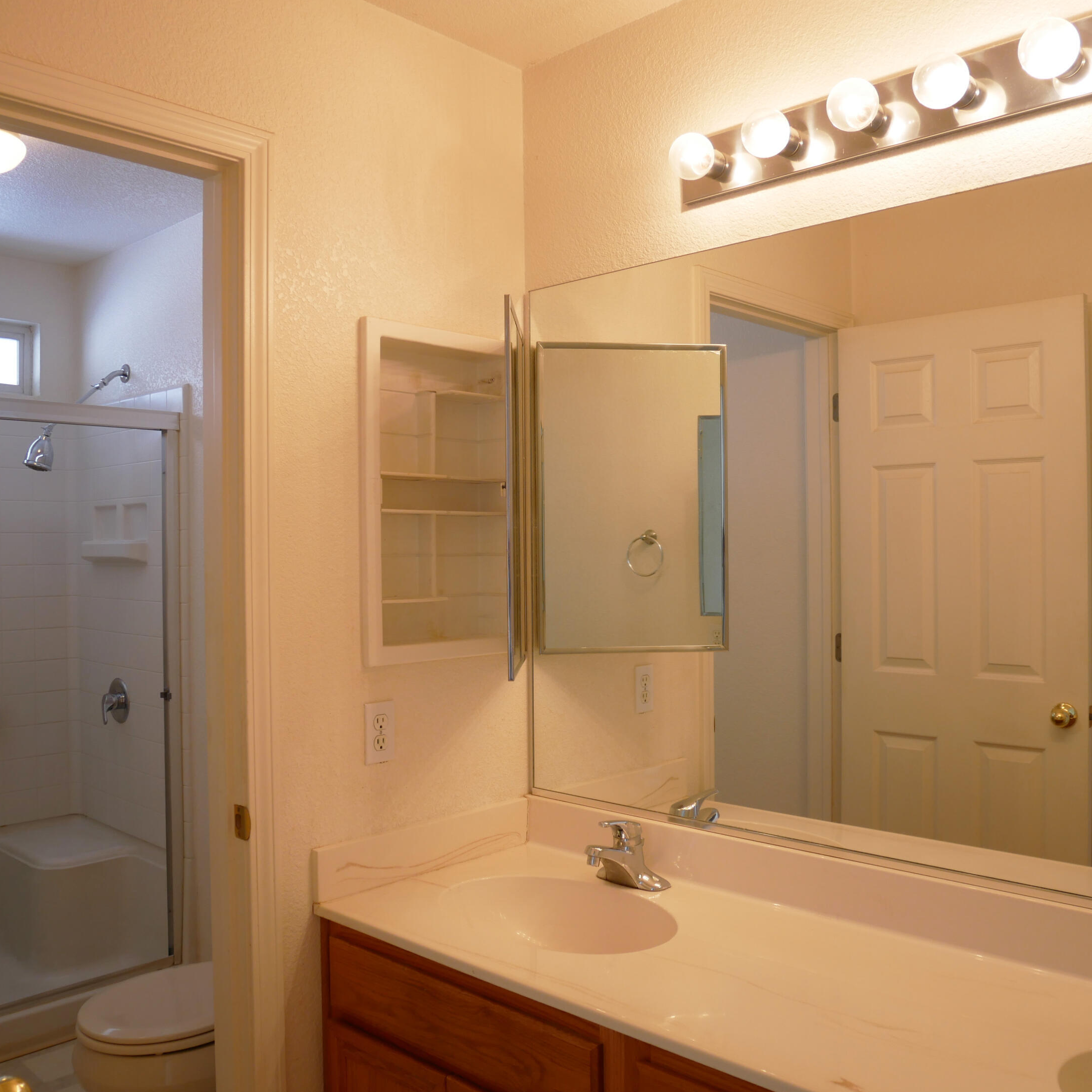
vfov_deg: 55.6
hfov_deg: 55.6
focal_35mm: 29
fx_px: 1035
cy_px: 553
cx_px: 533
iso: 250
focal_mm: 12
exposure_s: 1/60
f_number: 3.5
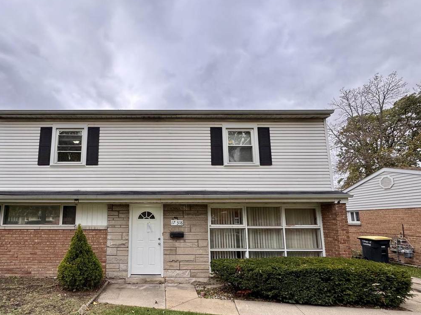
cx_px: 161
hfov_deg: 86.2
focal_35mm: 18
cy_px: 190
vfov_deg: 70.8
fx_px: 219
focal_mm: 2.22
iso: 40
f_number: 2.2
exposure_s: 1/334
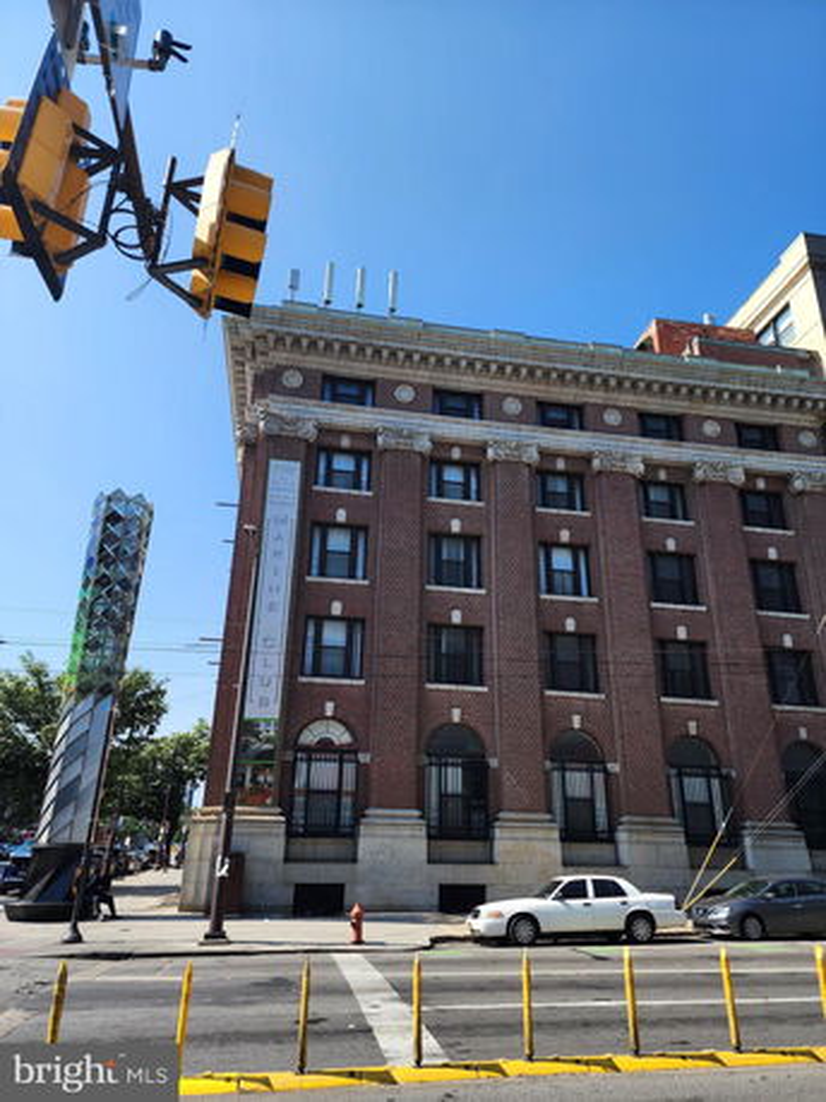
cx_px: 413
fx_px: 732
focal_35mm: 23
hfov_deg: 58.9
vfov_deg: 73.9
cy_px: 551
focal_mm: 6.4
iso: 12
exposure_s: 1/585
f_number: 1.8
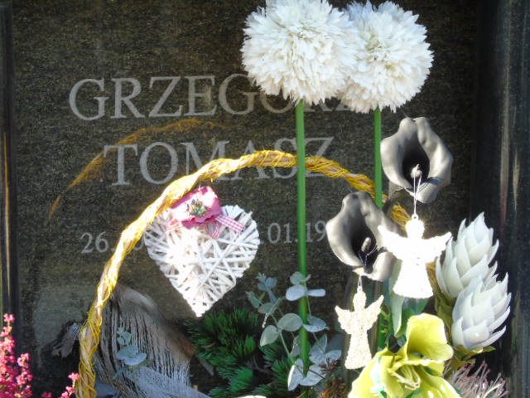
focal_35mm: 162
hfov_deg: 12.2
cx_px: 265
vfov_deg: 9.2
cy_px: 199
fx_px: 2480
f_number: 4.9
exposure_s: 1/125
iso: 200
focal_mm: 29
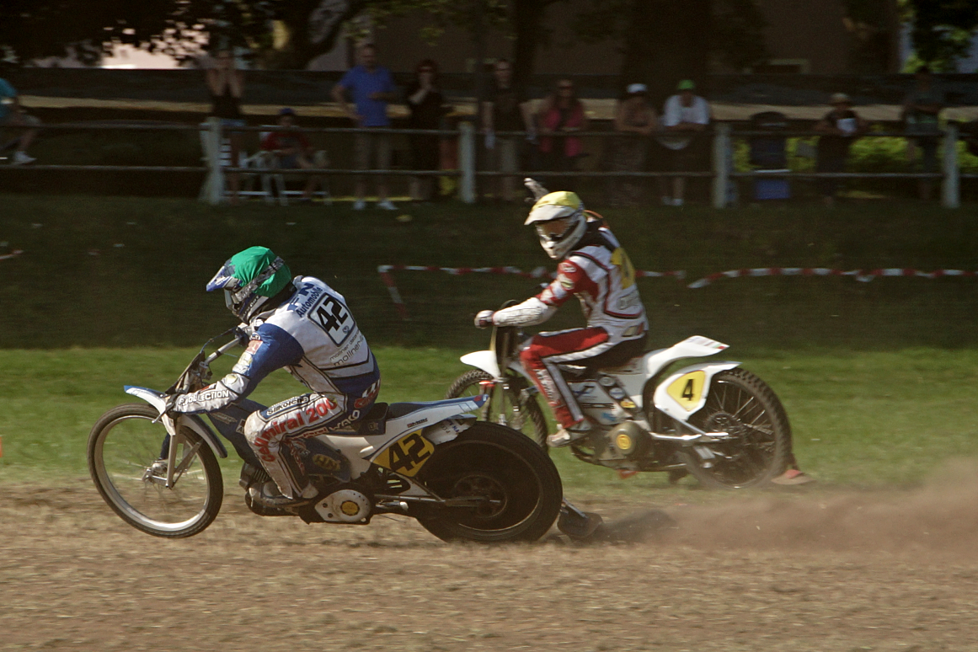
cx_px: 487
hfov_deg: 11.1
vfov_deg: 7.4
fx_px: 5053
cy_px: 327
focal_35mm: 186
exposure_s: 1/500
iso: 200
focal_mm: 120
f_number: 9
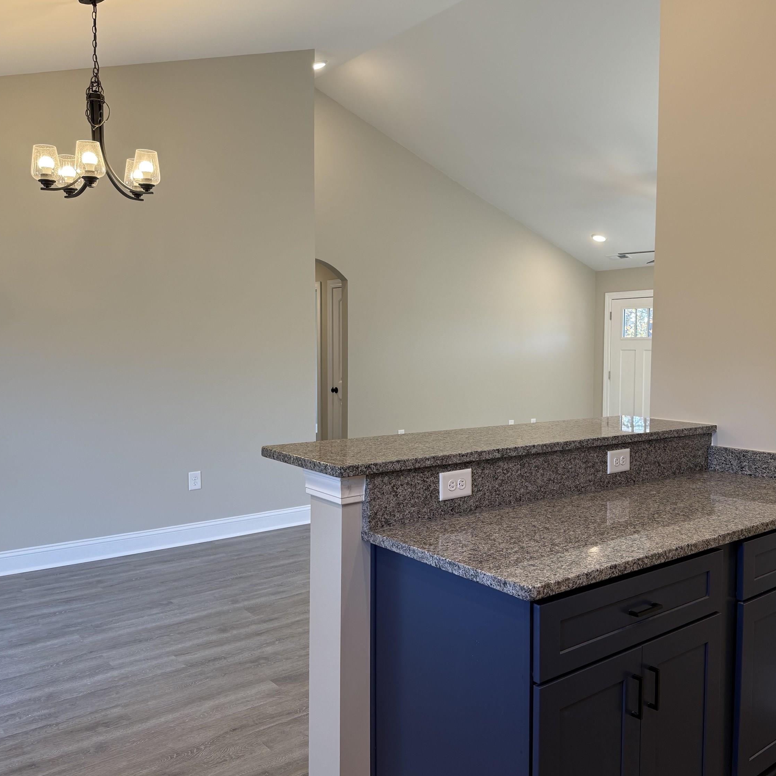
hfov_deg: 55.5
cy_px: 386
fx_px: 736
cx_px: 438
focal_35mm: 29
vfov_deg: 55.6
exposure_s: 1/120
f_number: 1.78
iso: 125
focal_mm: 6.76
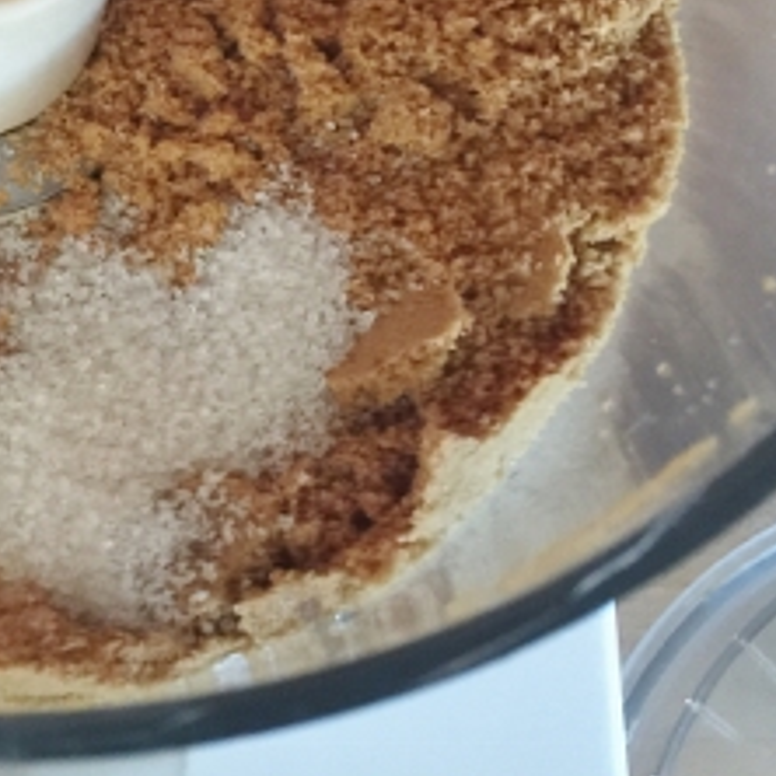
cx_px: -35
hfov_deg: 22.3
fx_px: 1877
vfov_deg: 22.3
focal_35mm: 74
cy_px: -45
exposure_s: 1/8
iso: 100
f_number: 2.2
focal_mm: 4.15
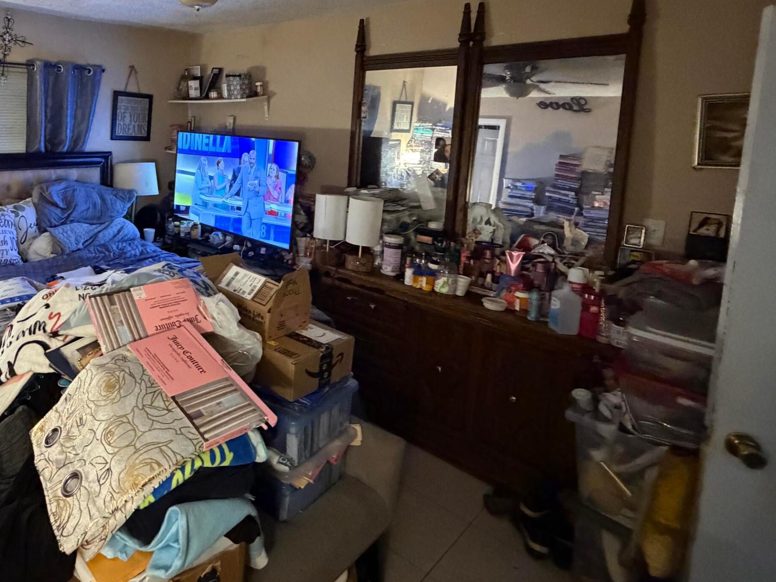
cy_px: 170
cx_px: 150
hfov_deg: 66.7
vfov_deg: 56.9
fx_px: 516
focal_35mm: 23
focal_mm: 2.22
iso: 1250
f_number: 2.2
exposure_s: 1/60
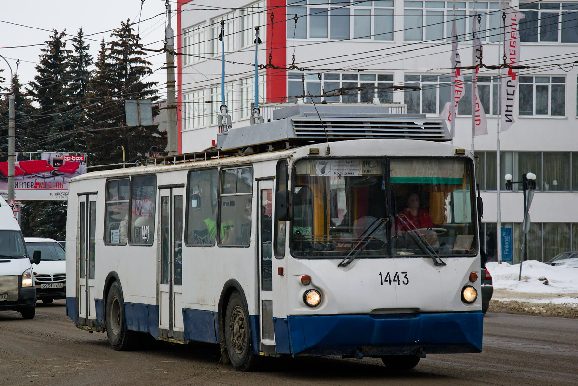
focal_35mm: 120
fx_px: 1927
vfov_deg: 11.4
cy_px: 193
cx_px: 289
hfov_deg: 17.1
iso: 400
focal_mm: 80
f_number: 6.3
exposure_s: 1/800
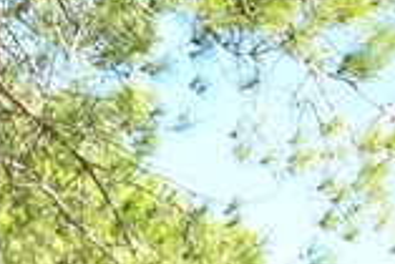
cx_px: 619
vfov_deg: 6.7
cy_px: 640
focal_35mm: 196
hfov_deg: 10.1
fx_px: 2152
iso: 200
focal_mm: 20
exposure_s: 1/250
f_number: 6.3
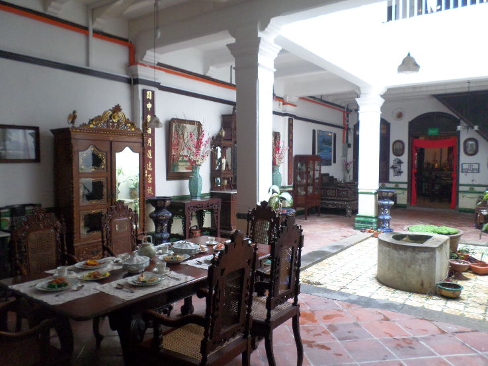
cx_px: 244
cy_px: 183
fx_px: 353
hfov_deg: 69.4
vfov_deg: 54.9
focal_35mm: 25
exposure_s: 1/30
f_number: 2.5
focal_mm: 4.5
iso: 200
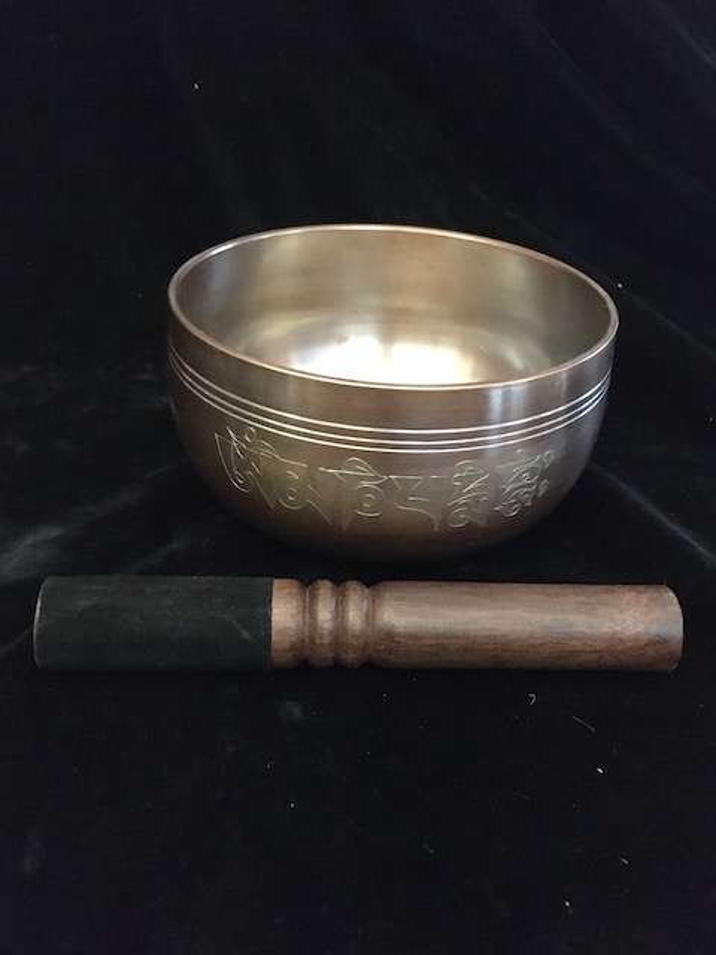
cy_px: 478
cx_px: 358
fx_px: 800
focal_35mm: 29
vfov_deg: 61.7
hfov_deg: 48.2
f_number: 2.2
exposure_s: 1/17
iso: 2000
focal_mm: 4.15
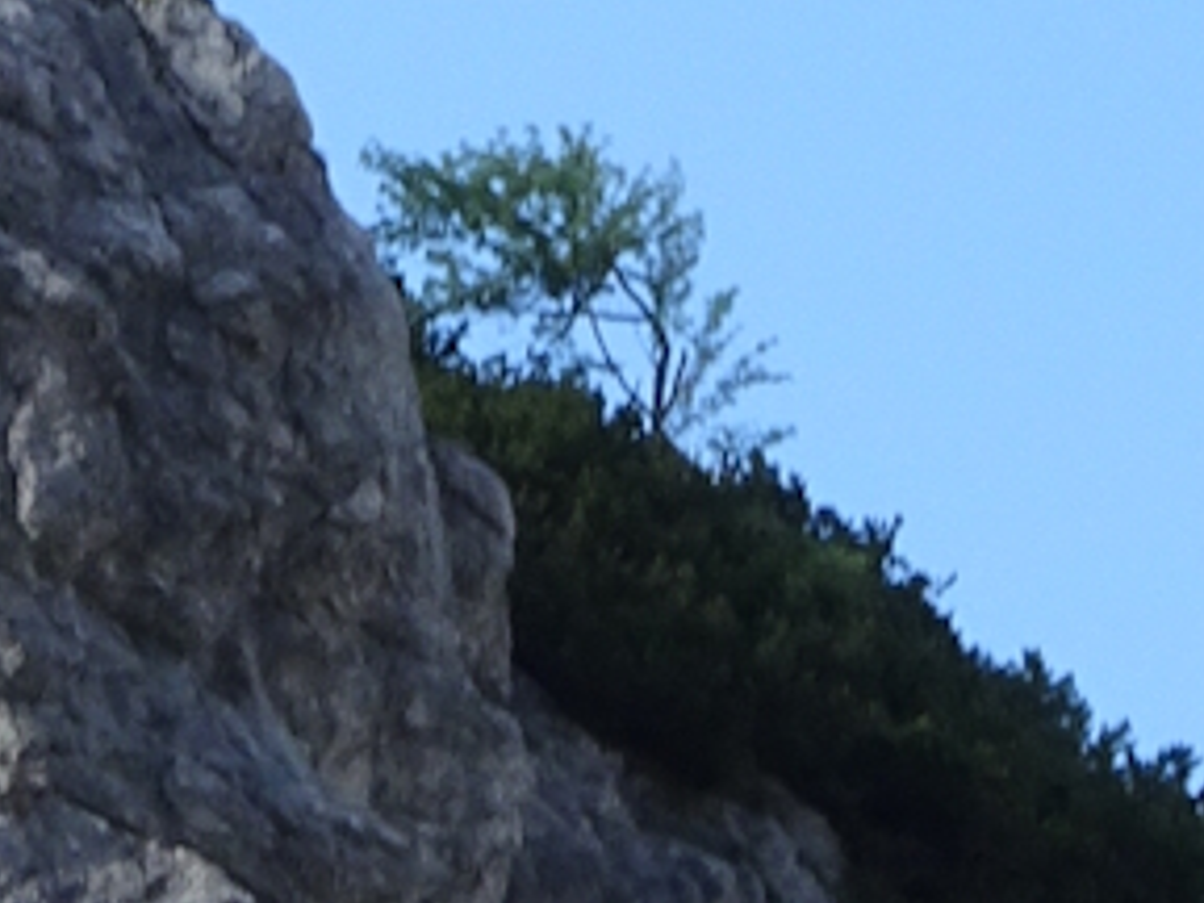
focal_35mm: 486
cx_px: -301
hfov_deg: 4.1
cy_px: -146
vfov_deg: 3.1
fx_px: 16904
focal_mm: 12.42
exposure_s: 1/200
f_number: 5
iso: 80
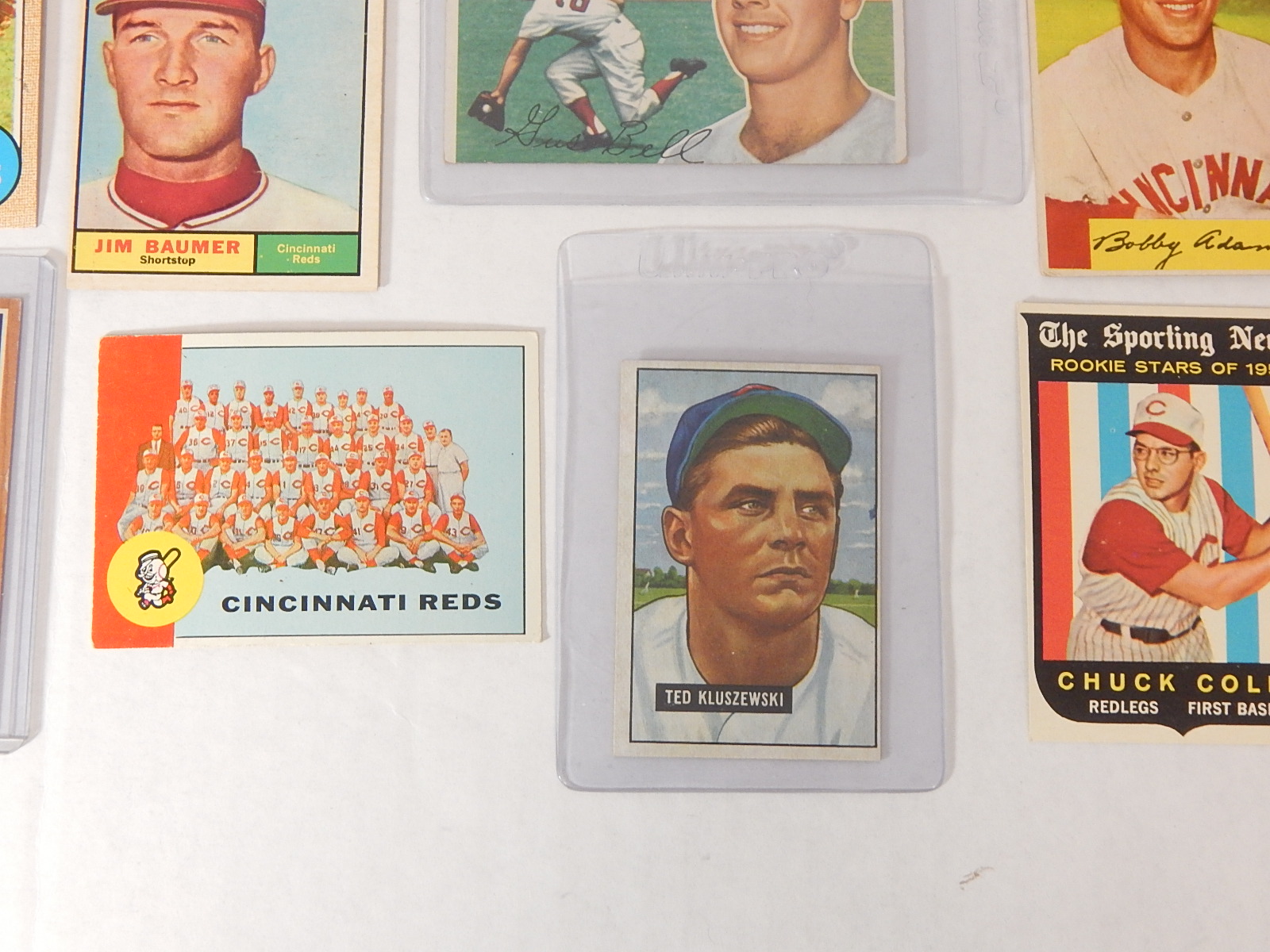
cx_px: 635
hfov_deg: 31.7
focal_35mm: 61
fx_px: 2238
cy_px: 476
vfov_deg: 24.0
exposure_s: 1/30
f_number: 4
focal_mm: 10.9
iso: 400
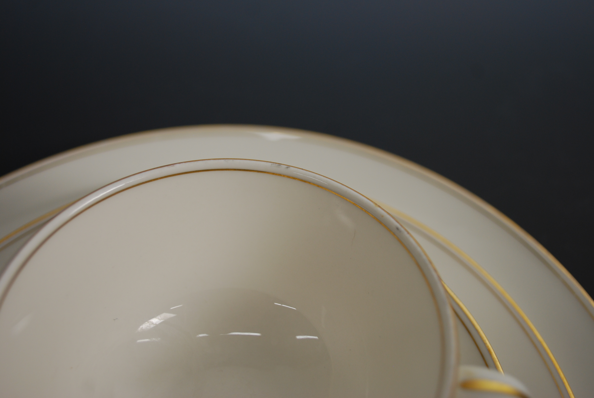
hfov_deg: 49.5
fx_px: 644
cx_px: 297
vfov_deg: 34.3
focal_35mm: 39
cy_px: 199
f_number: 4.2
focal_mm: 26
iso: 200
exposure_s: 1/40
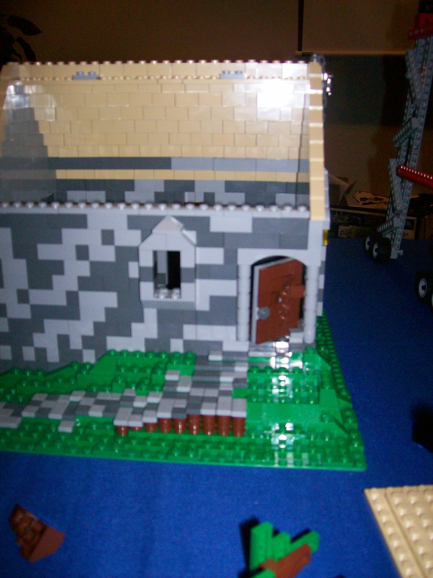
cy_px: 289
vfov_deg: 51.4
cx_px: 216
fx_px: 601
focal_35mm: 36
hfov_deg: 39.6
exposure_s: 1/64
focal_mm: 6
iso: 140
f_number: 2.7
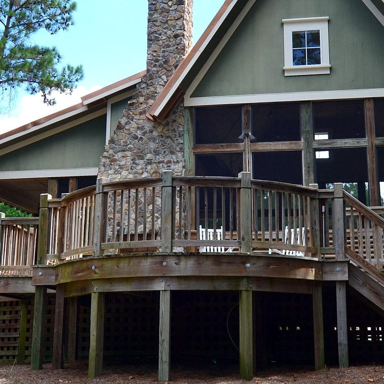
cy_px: 139
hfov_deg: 32.7
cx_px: 232
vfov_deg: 32.6
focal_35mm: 52
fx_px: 653
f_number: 10
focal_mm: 17
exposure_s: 1/250
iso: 400
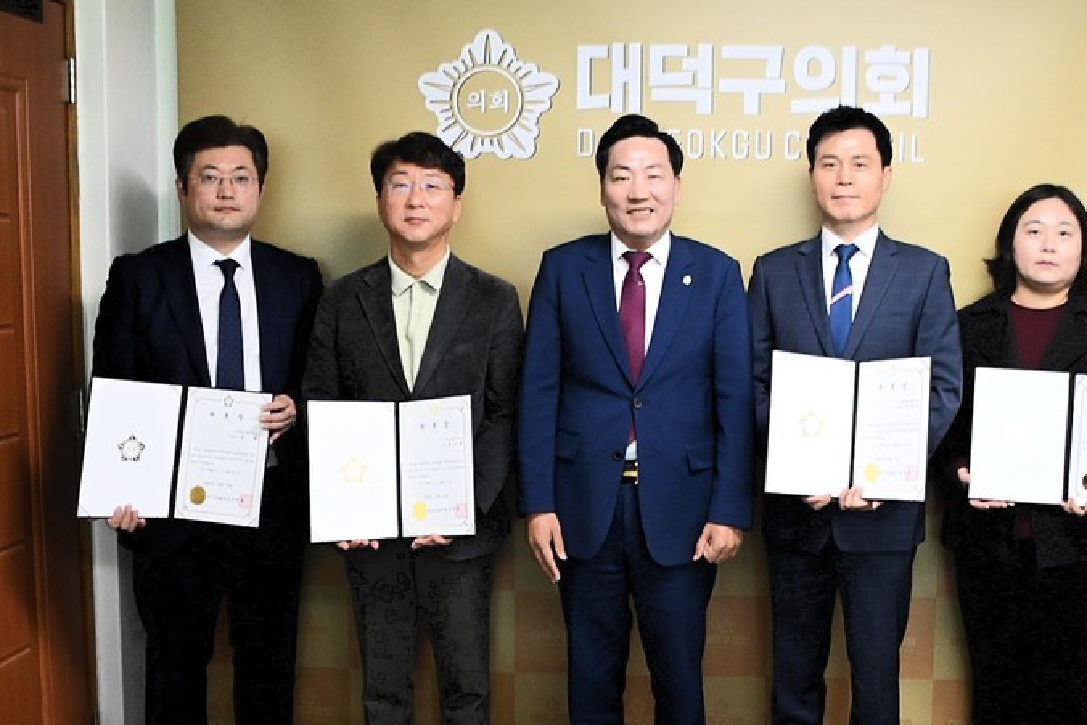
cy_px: 333
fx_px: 1329
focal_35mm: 44
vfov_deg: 30.5
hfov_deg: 43.7
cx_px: 748
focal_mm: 21
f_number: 4.5
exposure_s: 1/161
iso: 3200
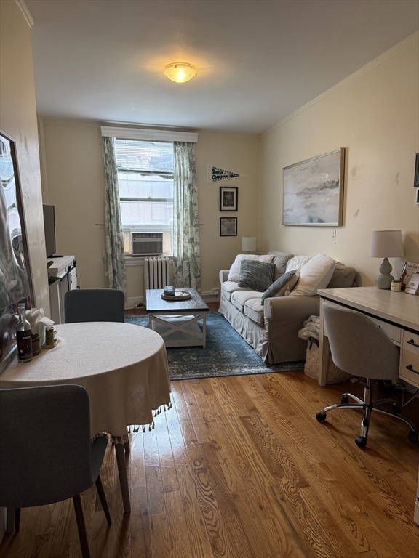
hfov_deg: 56.8
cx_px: 210
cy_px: 279
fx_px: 387
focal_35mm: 24
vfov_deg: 71.6
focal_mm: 6.76
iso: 200
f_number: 1.78
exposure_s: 1/170
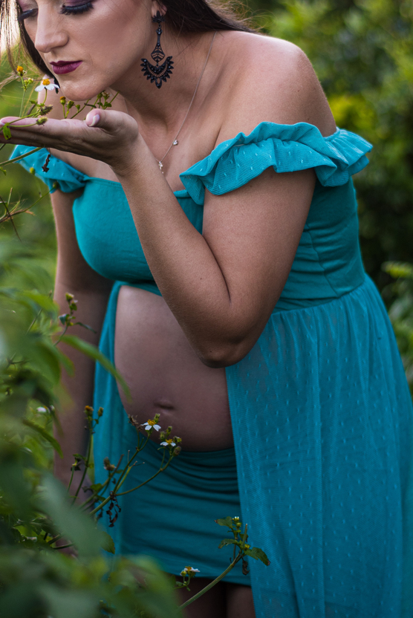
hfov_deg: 12.7
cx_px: 126
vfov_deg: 18.8
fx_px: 1855
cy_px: 193
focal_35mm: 108
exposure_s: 1/1000
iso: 200
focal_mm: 50
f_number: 2
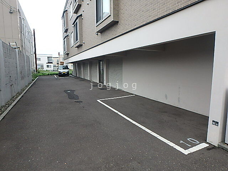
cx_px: 114
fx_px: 138
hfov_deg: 79.0
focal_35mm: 21
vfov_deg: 63.4
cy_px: 86
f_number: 3.5
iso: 125
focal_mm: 3.7
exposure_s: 1/250
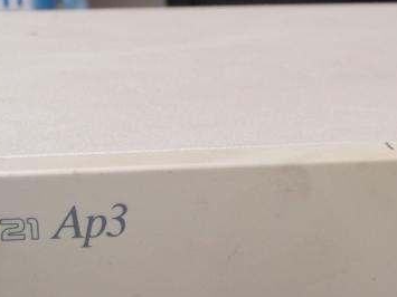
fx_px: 1697
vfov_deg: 9.8
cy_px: 408
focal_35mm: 148
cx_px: 467
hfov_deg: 13.0
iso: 125
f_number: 2
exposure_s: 1/100
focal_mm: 9
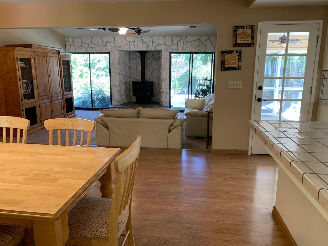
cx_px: 164
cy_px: 123
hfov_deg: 67.3
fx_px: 246
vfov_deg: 53.1
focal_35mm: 26
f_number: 1.8
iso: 125
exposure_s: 1/60
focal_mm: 4.25
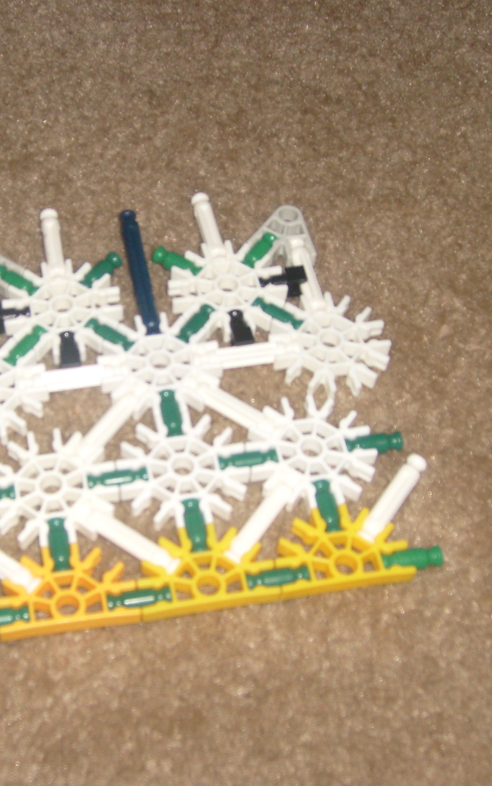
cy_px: 393
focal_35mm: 50
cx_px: 147
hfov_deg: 25.6
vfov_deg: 40.3
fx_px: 1072
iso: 100
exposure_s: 1/45
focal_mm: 5.8
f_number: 2.8
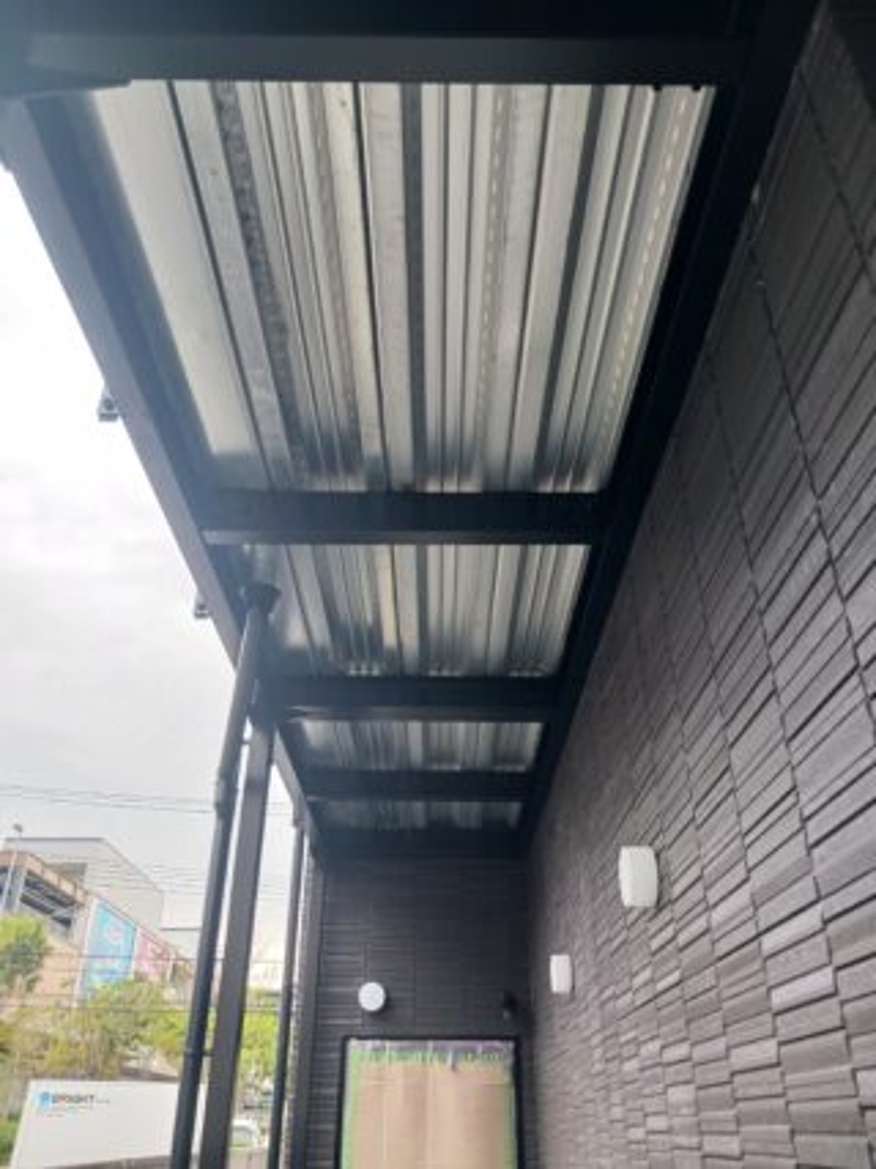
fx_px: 911
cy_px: 584
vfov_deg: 65.3
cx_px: 438
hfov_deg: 51.3
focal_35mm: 27
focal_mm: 4
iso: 40
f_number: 1.8
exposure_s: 1/50
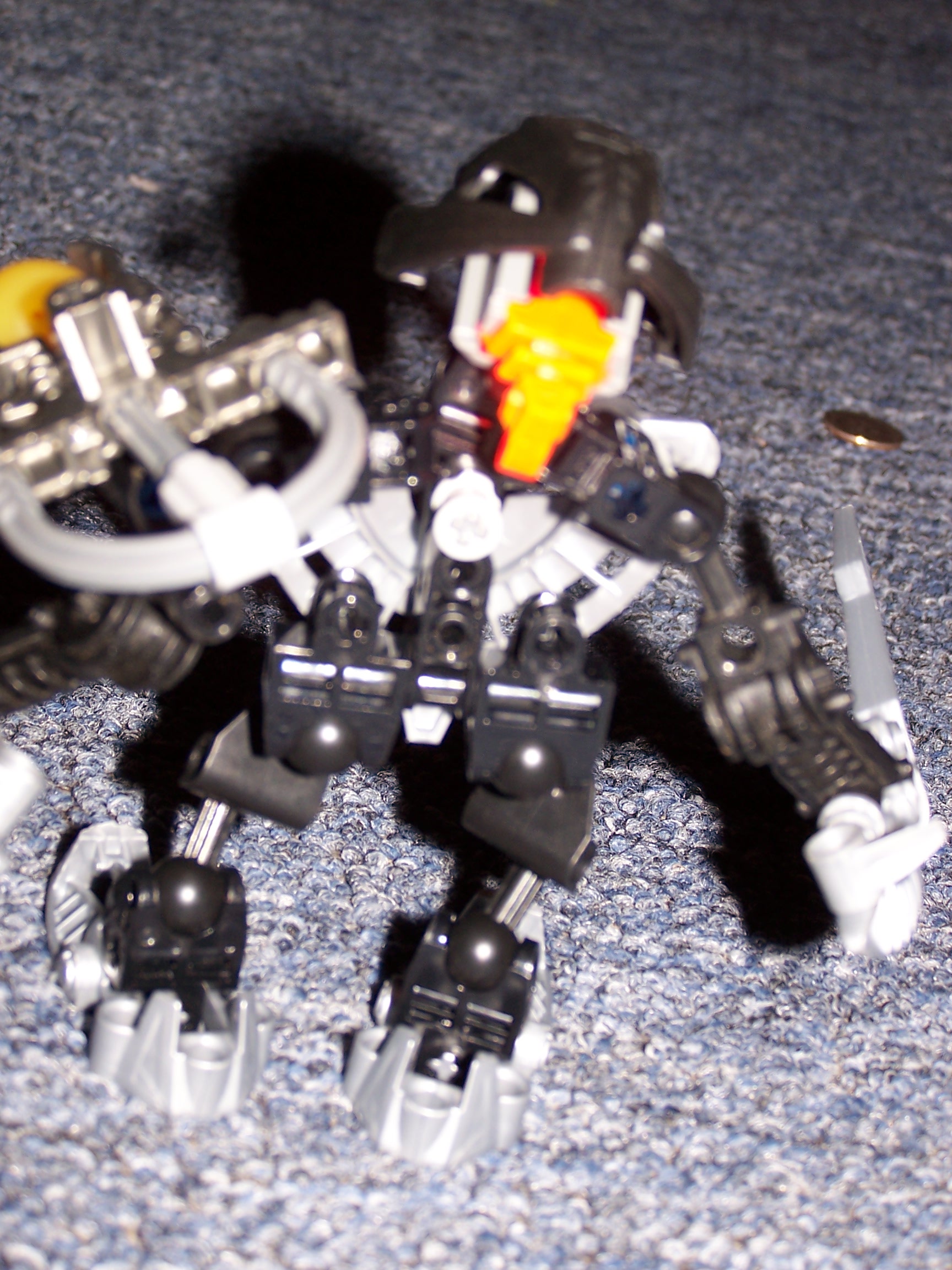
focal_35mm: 82
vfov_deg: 23.8
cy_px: 635
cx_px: 476
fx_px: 3007
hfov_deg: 18.0
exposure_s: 1/90
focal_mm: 13.7
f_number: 3.2
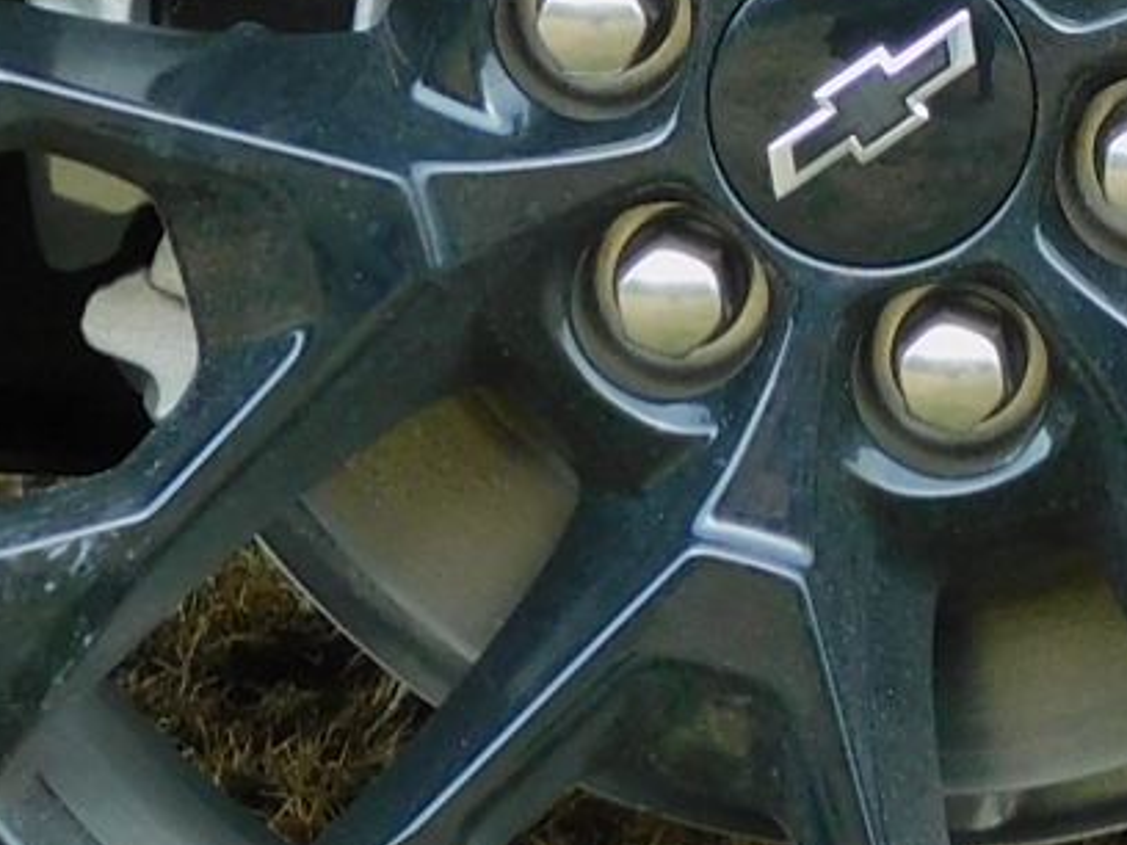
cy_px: -472
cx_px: 1083
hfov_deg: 6.5
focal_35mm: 306
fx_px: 9963
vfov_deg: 4.8
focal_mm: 9.9
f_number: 4
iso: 125
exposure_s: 1/125
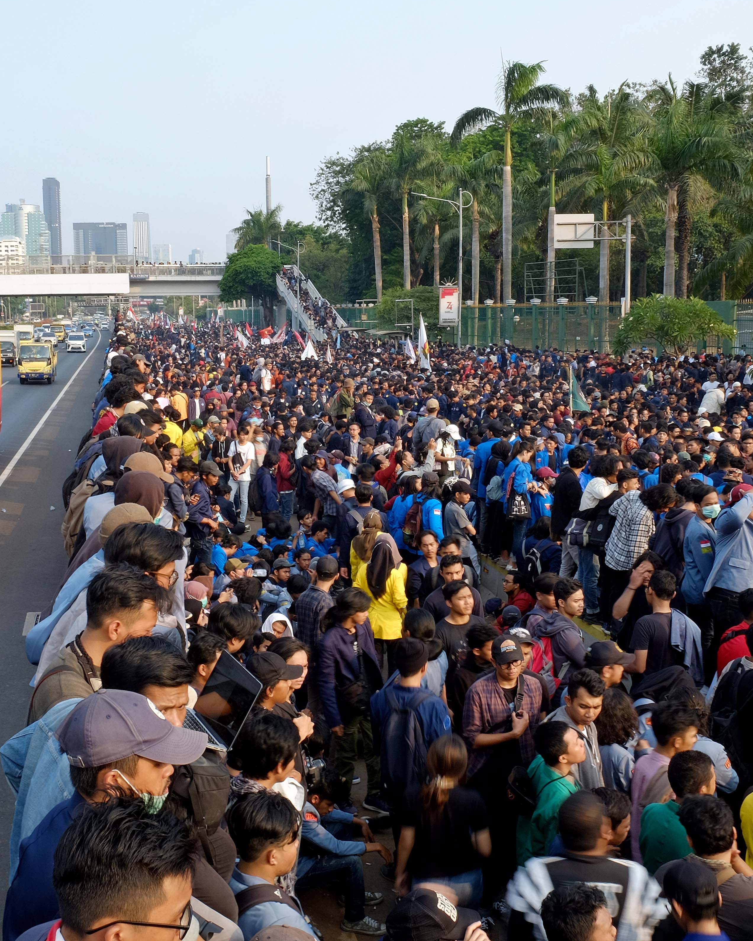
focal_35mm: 39
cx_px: 270
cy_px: 479
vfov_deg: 46.8
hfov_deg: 37.9
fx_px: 1086
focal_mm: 18
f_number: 18
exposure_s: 1/15
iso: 200
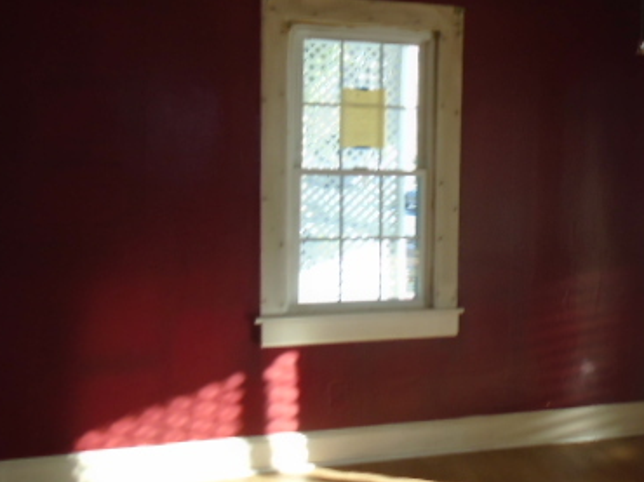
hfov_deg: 40.1
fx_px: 837
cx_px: 531
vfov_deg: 32.1
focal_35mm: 45
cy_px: 205
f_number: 3.2
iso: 100
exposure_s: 1/30
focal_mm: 4.6
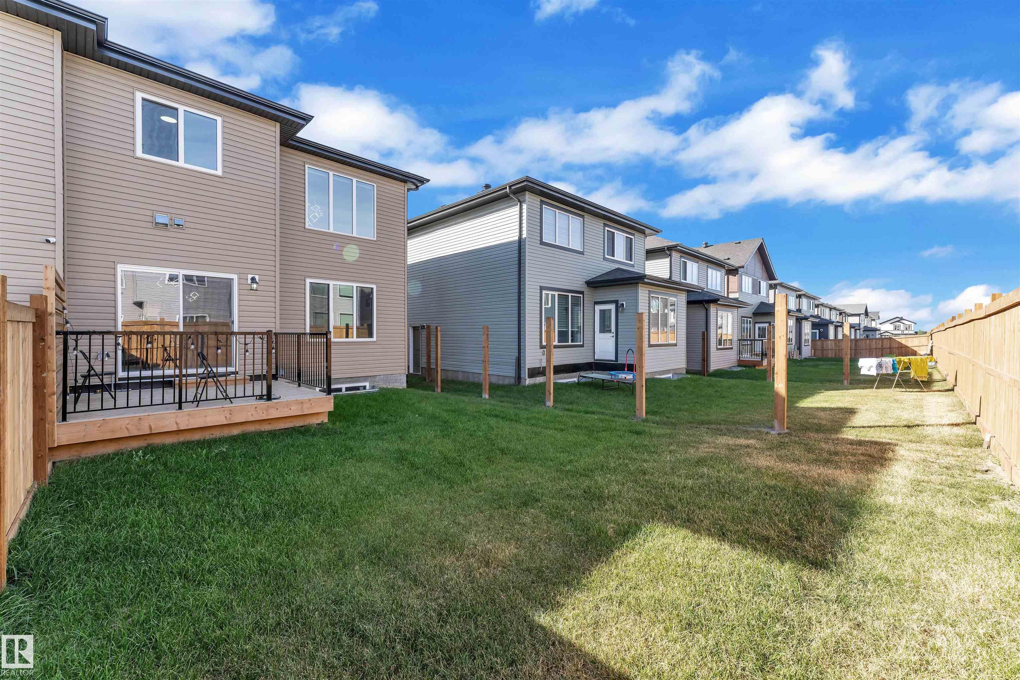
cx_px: 510
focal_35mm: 14
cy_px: 340
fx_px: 397
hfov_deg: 104.3
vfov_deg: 81.2
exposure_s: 1/320
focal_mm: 14
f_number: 8
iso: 250
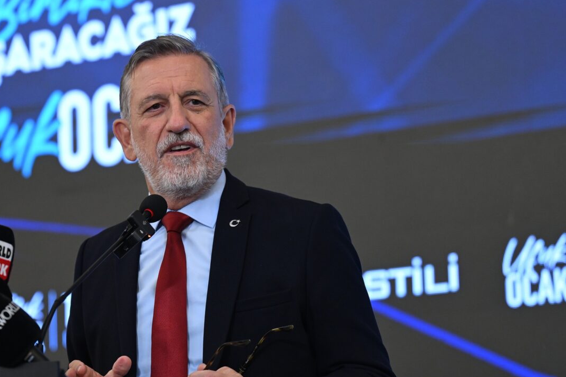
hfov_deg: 12.5
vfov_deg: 8.4
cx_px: 203
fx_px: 2578
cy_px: 196
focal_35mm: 164
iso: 1000
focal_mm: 86
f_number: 2.8
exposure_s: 1/100
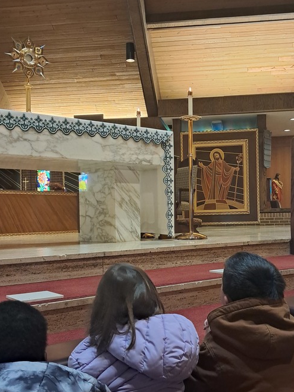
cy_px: 206
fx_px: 475
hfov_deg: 34.3
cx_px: 164
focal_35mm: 42
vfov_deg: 44.8
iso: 500
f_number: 1.8
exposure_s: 1/60
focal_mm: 4
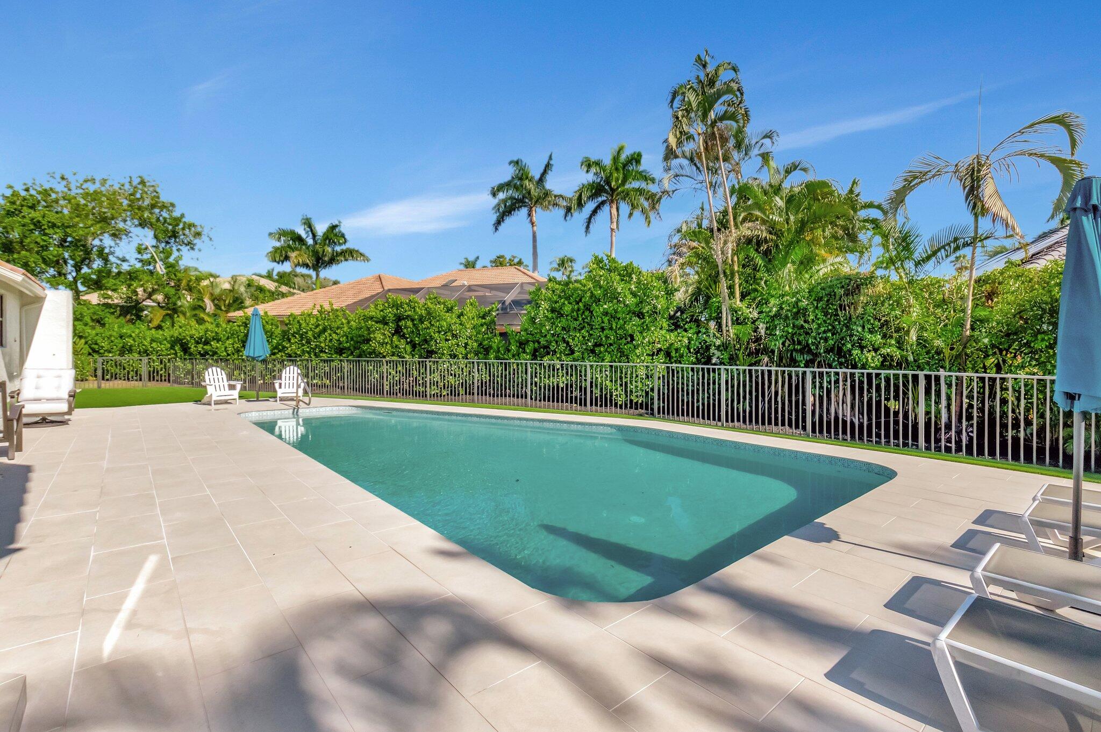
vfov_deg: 77.2
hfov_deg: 100.4
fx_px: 458
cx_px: 550
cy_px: 366
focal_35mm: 15
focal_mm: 10
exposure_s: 1/8000
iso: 640
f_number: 8
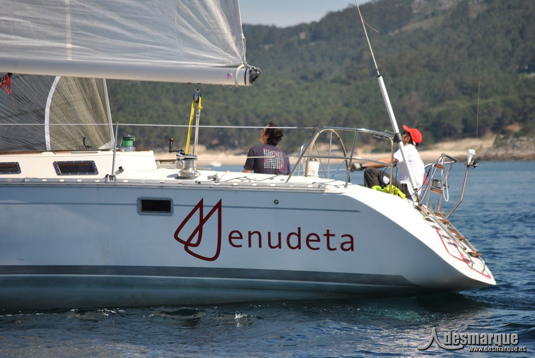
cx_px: 268
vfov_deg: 6.1
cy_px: 179
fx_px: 3348
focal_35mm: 225
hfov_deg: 9.1
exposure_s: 1/1250
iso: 200
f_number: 5
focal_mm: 150
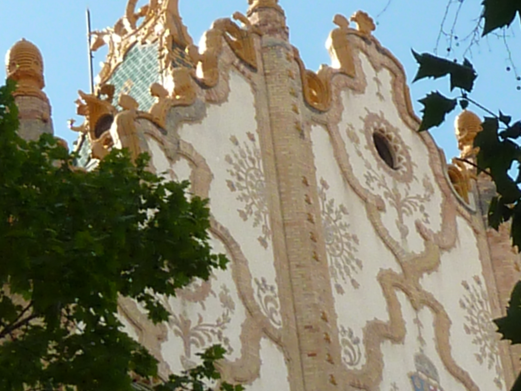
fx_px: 783
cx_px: 312
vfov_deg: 27.9
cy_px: 133
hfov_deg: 36.7
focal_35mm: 52
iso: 80
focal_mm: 4.1
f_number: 3.3
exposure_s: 1/400
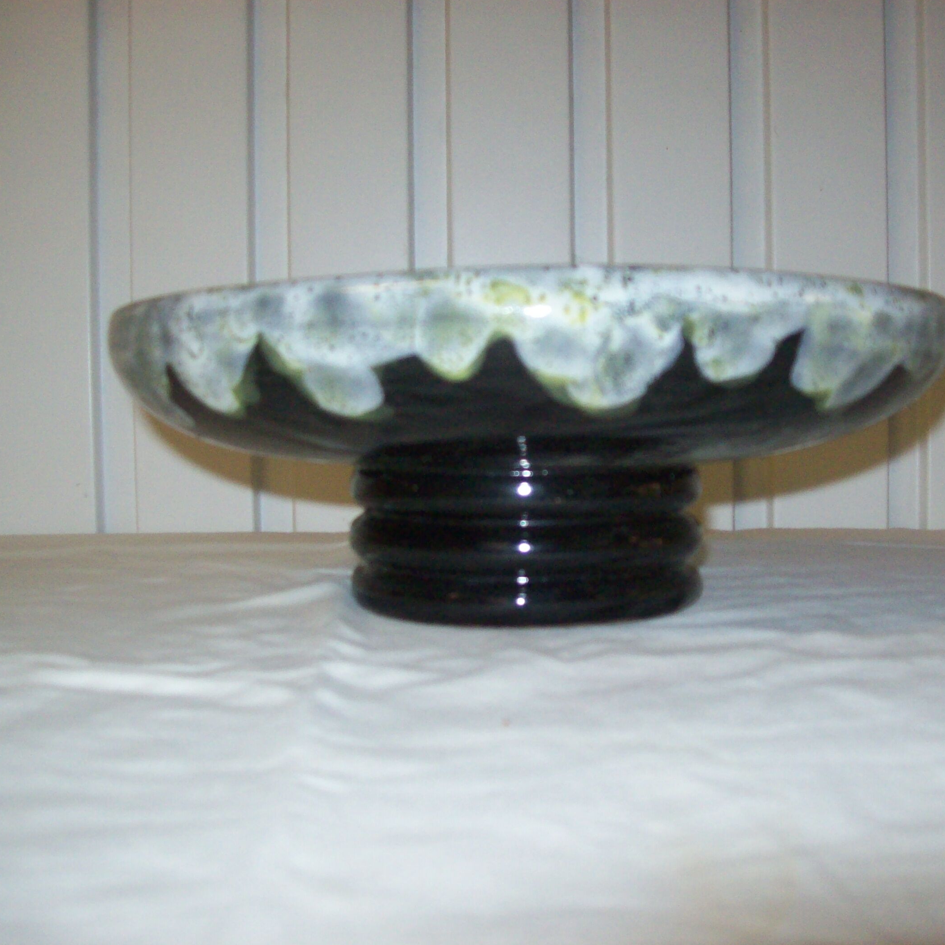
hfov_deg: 39.1
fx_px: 1328
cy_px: 473
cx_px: 526
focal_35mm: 43
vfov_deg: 39.2
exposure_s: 1/64
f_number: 2.7
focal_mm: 6
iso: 200
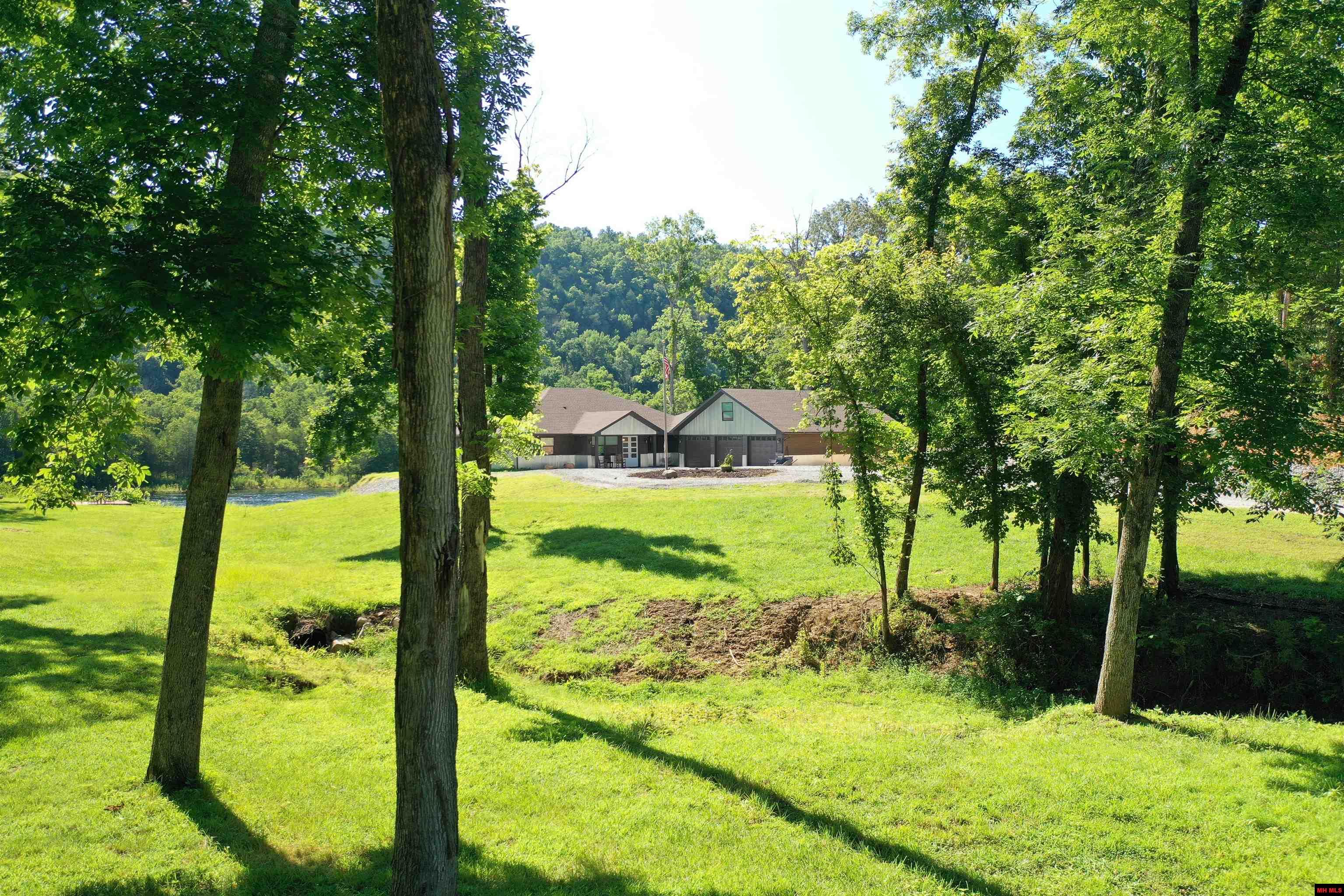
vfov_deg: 46.4
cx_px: 672
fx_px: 1045
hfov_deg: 65.5
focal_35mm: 28
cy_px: 448
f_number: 2.8
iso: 100
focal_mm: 10.26
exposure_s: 1/30
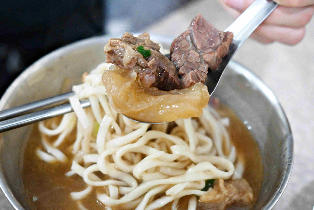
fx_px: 654
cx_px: 157
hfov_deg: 27.0
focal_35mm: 75
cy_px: 105
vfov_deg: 18.2
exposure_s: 1/200
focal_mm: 50
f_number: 2.8
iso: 3200
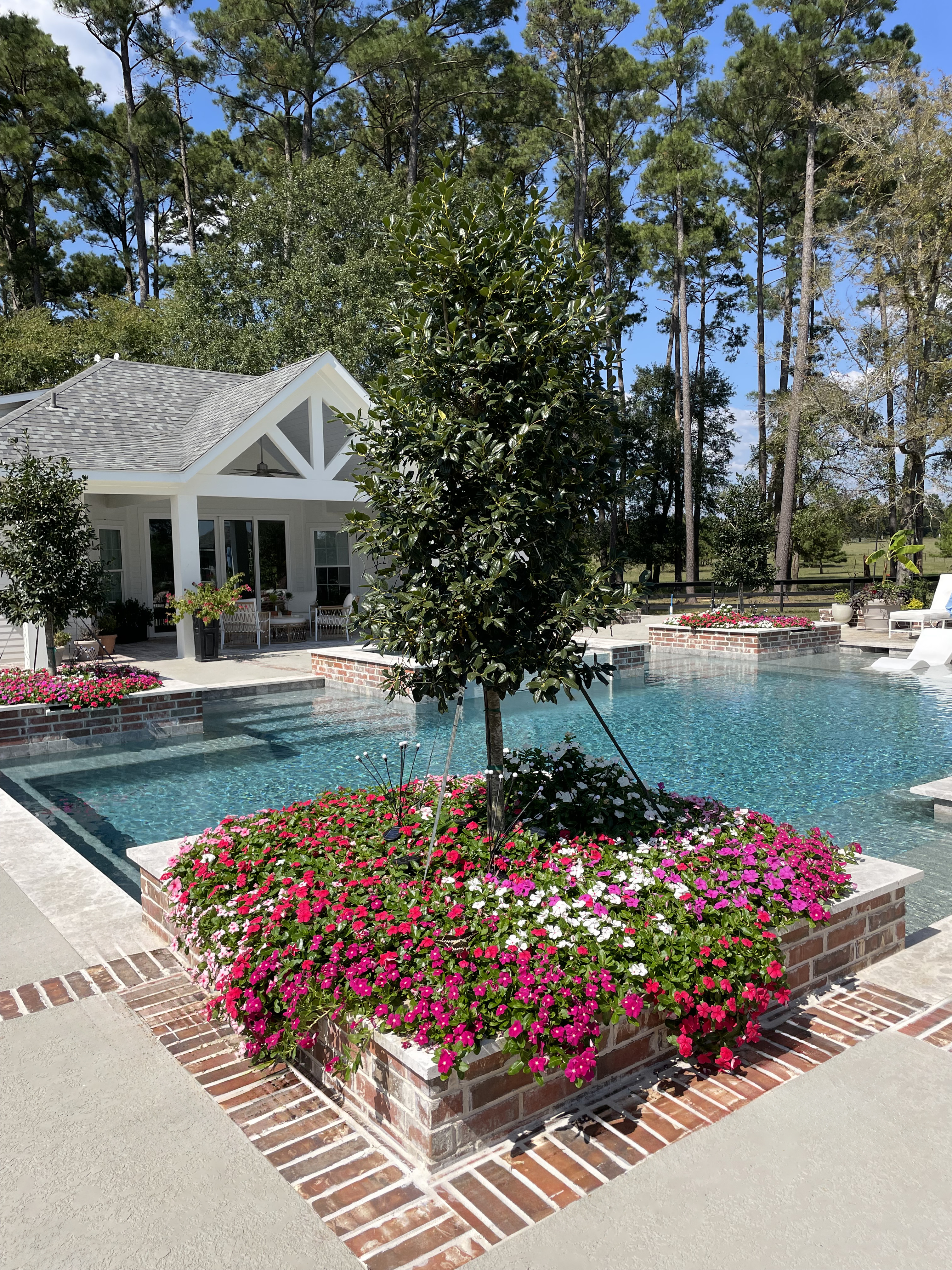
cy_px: 635
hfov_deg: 53.1
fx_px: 953
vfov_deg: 67.3
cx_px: 476
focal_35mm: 26
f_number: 1.6
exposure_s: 1/3861
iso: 32
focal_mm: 4.2
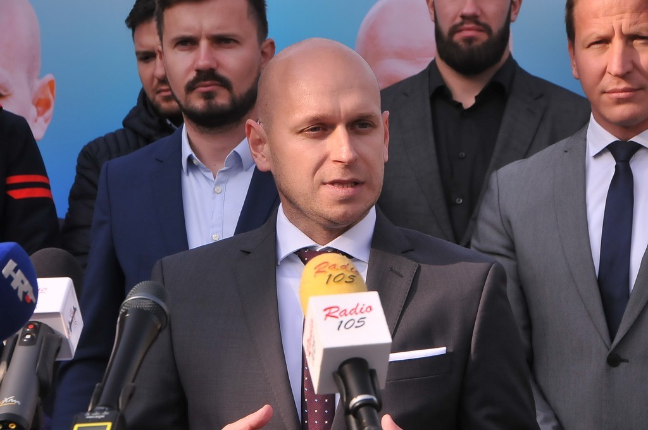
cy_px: 215
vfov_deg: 9.6
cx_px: 324
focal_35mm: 142
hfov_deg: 14.4
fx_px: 2562
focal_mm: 95
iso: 800
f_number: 11
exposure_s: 1/500
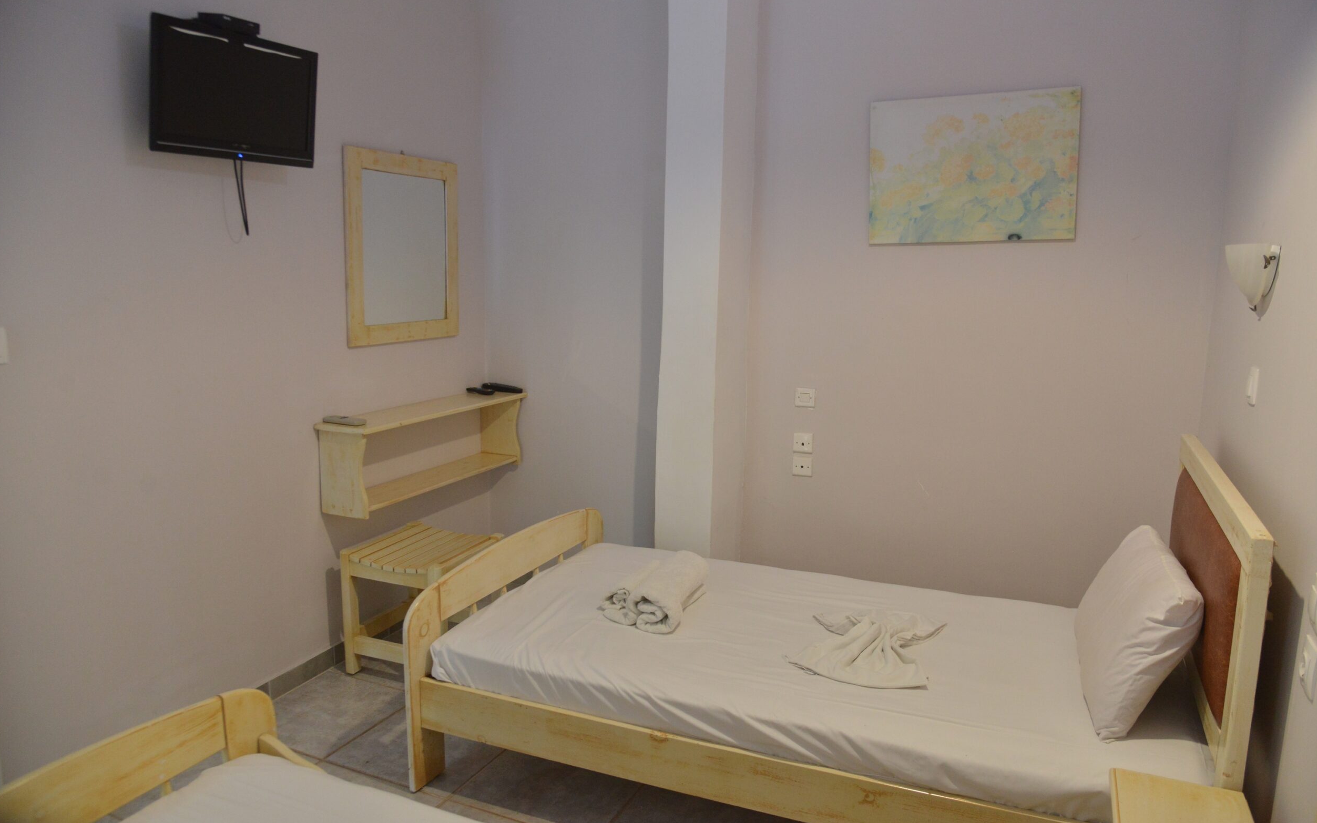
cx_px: 668
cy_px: 409
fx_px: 897
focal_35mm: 25
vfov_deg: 49.3
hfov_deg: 72.5
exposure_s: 1/80
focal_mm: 24
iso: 2000
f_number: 5.6
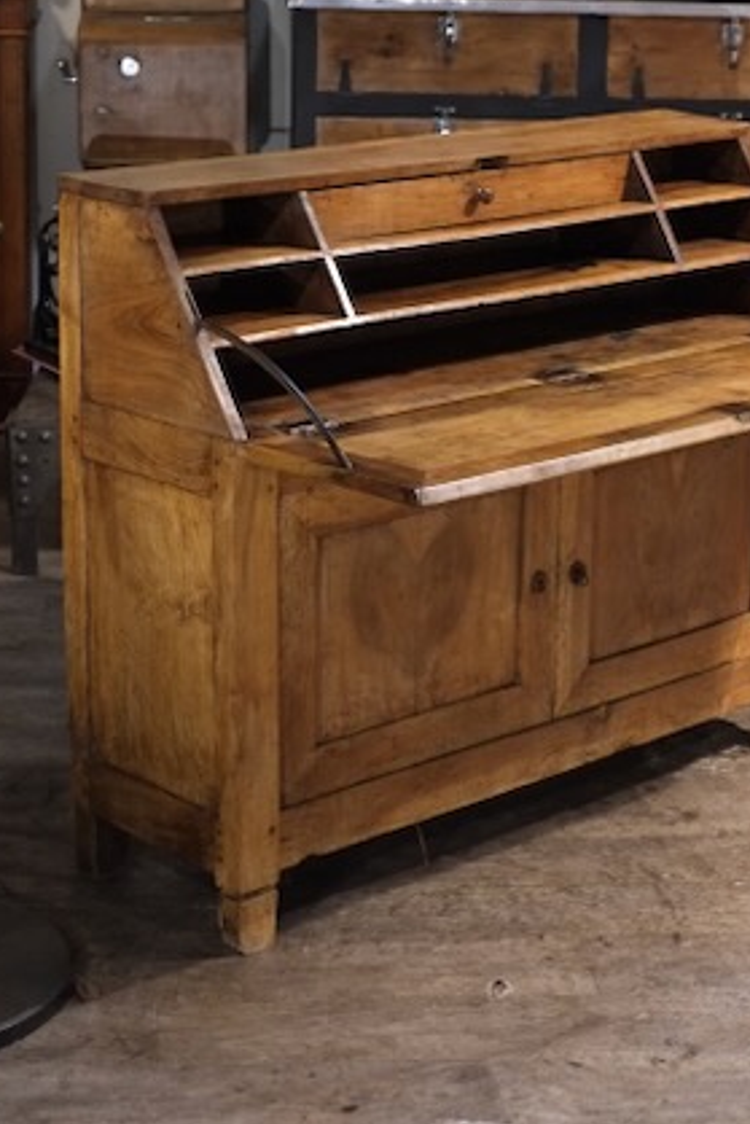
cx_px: 457
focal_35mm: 76
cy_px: 489
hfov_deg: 17.9
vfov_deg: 26.6
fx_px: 2373
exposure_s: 1/125
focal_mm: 35
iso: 3200
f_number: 4
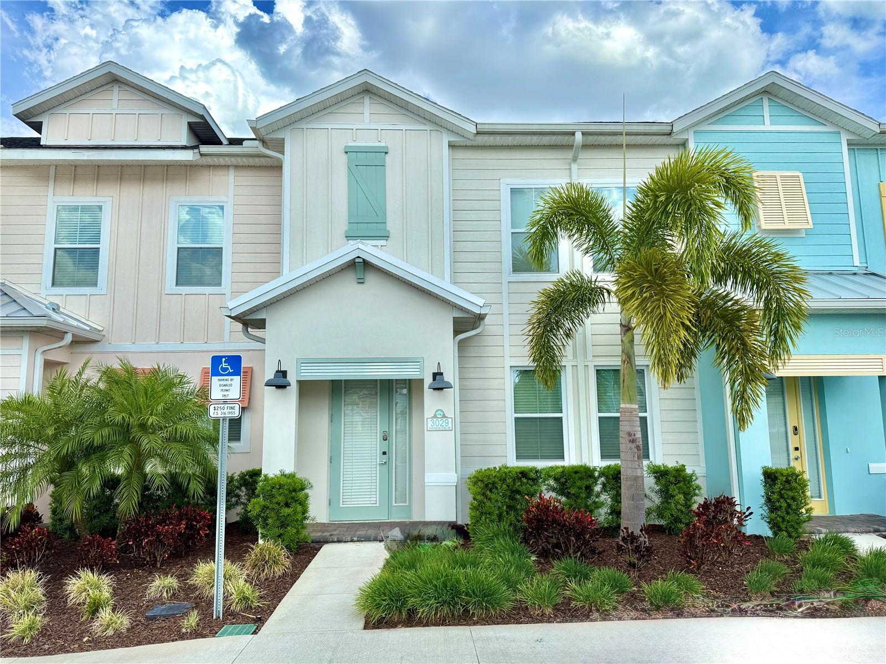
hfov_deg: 71.6
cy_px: 332
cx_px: 443
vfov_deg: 56.8
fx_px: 614
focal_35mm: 24
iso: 100
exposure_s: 1/4975
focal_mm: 6.76
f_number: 1.78
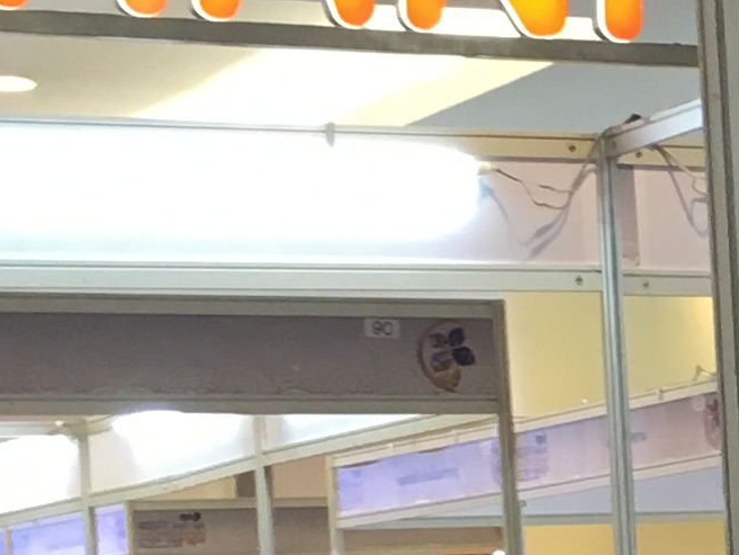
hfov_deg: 10.2
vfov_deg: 8.2
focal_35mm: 178
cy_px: 728
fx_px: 3801
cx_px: 1507
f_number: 2.2
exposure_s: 1/33
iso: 100
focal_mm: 4.15
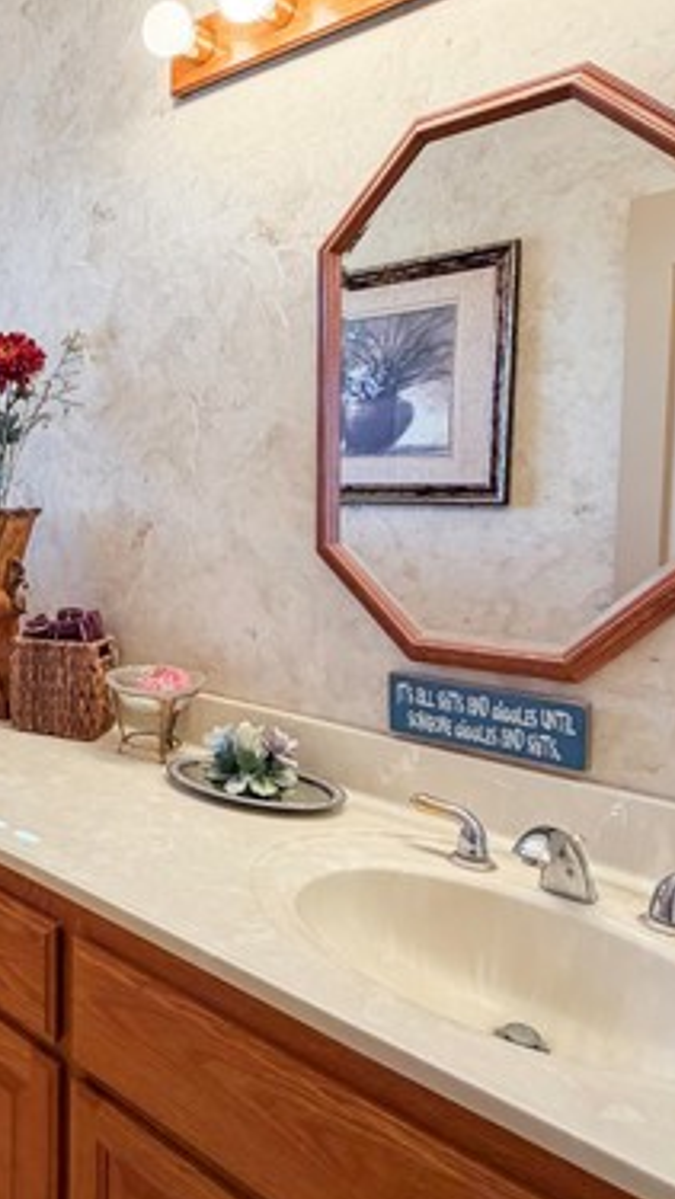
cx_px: 19
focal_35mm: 26
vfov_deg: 71.7
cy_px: 662
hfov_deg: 39.7
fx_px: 827
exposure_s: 1/120
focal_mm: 2.22
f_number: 2.2
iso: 125
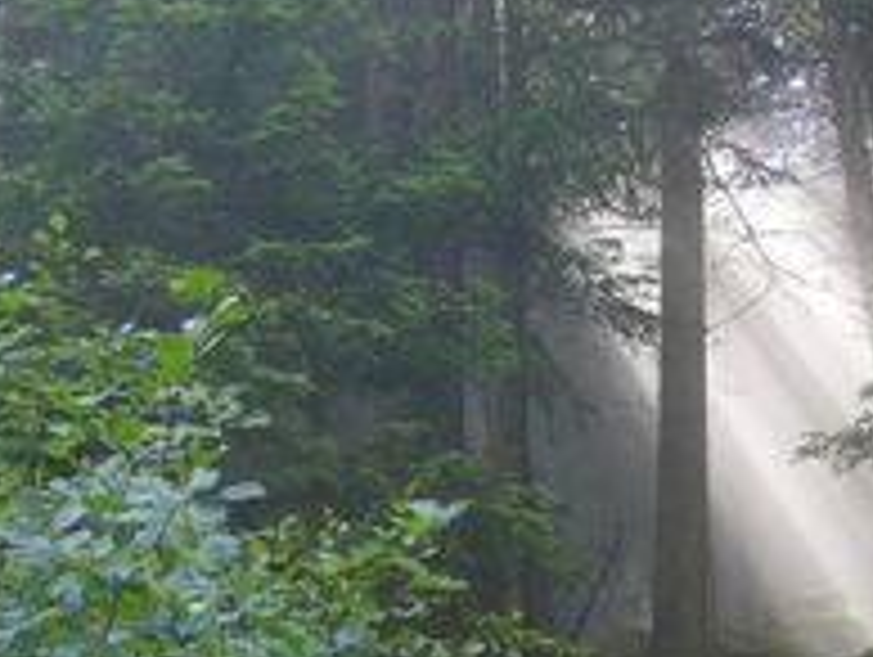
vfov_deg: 14.4
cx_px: 590
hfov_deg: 19.0
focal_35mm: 103
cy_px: 423
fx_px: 2601
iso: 80
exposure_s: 1/80
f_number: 3.3
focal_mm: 8.3
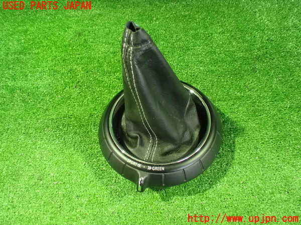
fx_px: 261
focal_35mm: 30
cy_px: 112
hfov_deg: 60.0
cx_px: 150
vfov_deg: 46.8
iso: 1600
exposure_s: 1/20
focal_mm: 5.4
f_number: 2.3
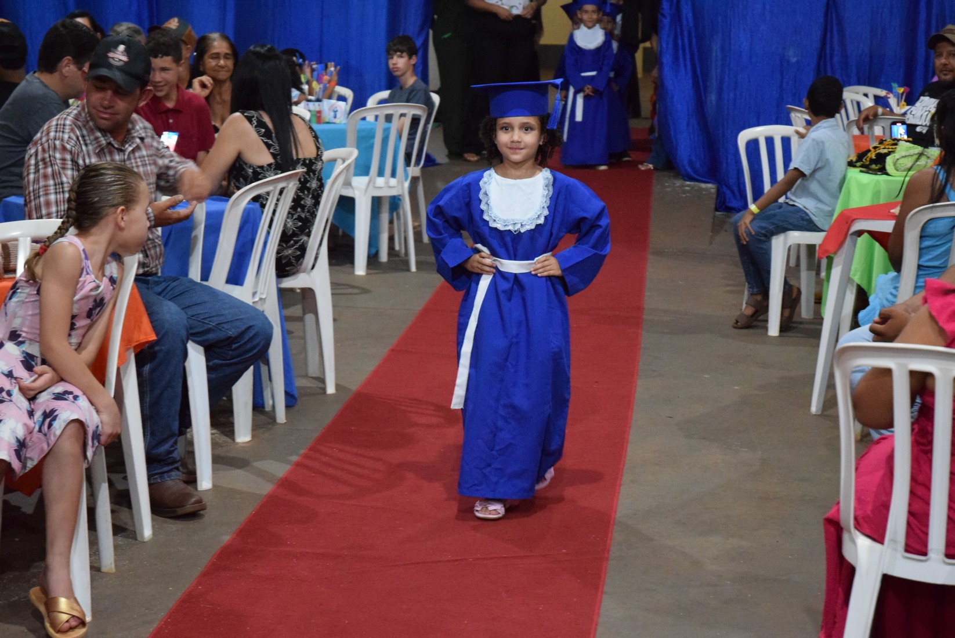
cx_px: 478
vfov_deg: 18.2
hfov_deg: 27.0
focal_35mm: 75
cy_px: 319
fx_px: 1991
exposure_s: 1/60
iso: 5600
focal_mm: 50
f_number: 4.5
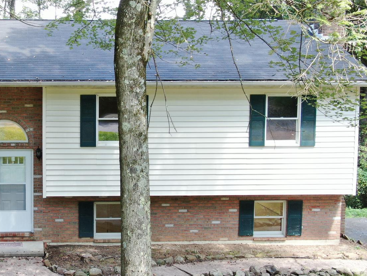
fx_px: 647
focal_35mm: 61
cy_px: 144
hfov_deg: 30.8
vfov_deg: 24.0
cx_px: 64
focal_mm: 5.69
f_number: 3.2
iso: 120
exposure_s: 1/30
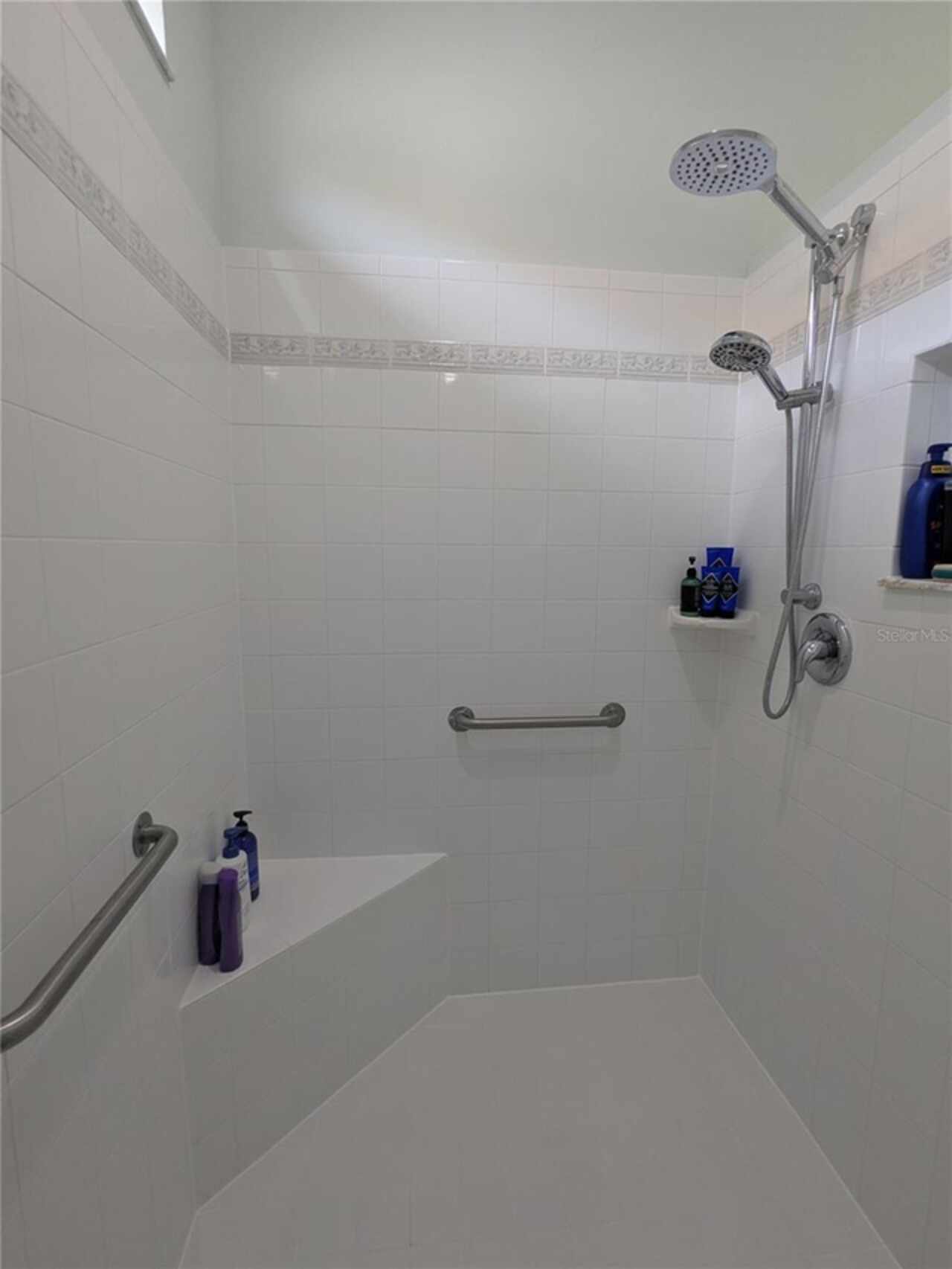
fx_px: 587
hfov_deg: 78.1
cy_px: 634
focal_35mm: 16
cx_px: 476
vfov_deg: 94.5
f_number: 2.2
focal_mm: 2.35
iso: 50
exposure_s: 1/30
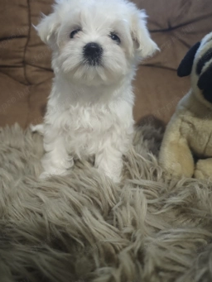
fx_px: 220
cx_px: 89
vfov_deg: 65.0
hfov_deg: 51.2
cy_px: 121
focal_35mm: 27
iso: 4000
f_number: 1.6
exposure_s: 1/400
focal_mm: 6.55
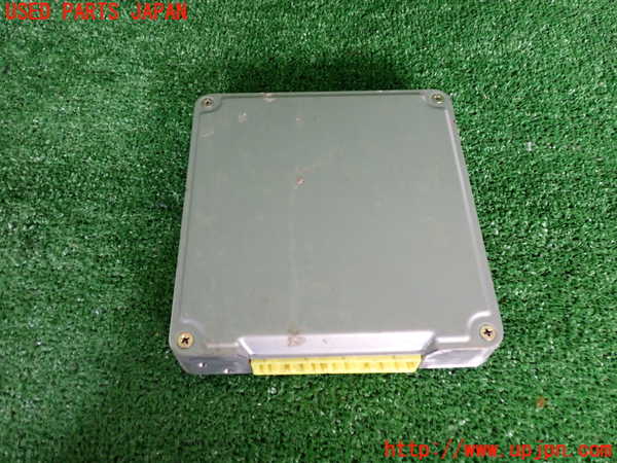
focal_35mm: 30
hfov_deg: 60.0
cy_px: 232
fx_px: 535
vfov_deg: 46.8
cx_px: 308
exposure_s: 1/25
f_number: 2.3
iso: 800
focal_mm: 5.4
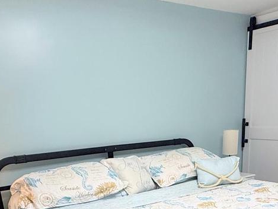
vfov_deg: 29.4
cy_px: 244
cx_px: 166
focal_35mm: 43
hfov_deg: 43.6
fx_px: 345
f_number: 2.2
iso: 160
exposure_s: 1/120
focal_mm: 2.22
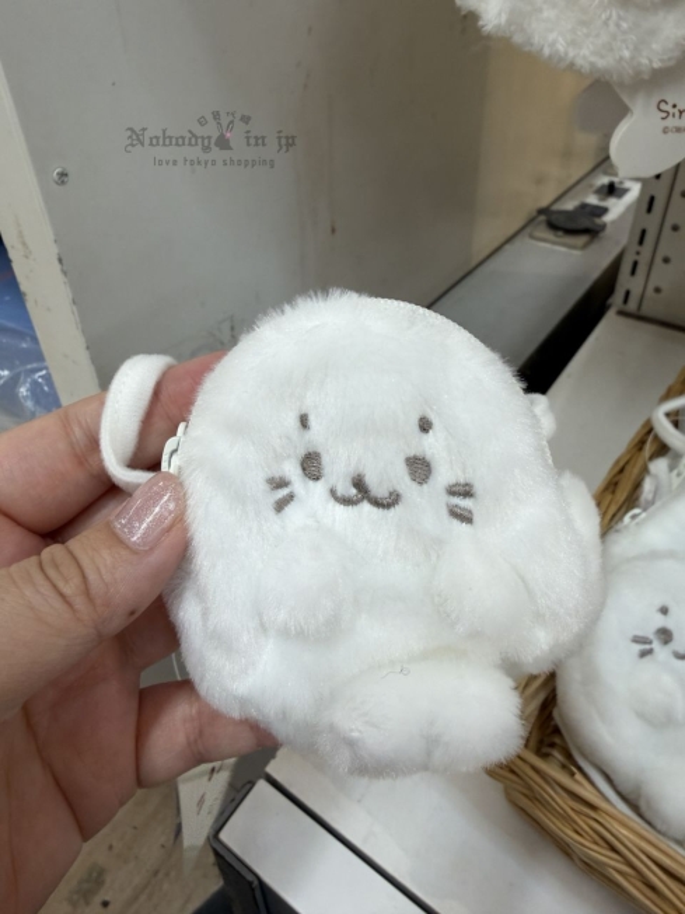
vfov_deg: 69.4
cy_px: 457
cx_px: 342
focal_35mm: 25
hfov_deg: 54.9
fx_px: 660
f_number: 2.2
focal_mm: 2.22
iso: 80
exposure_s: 1/121
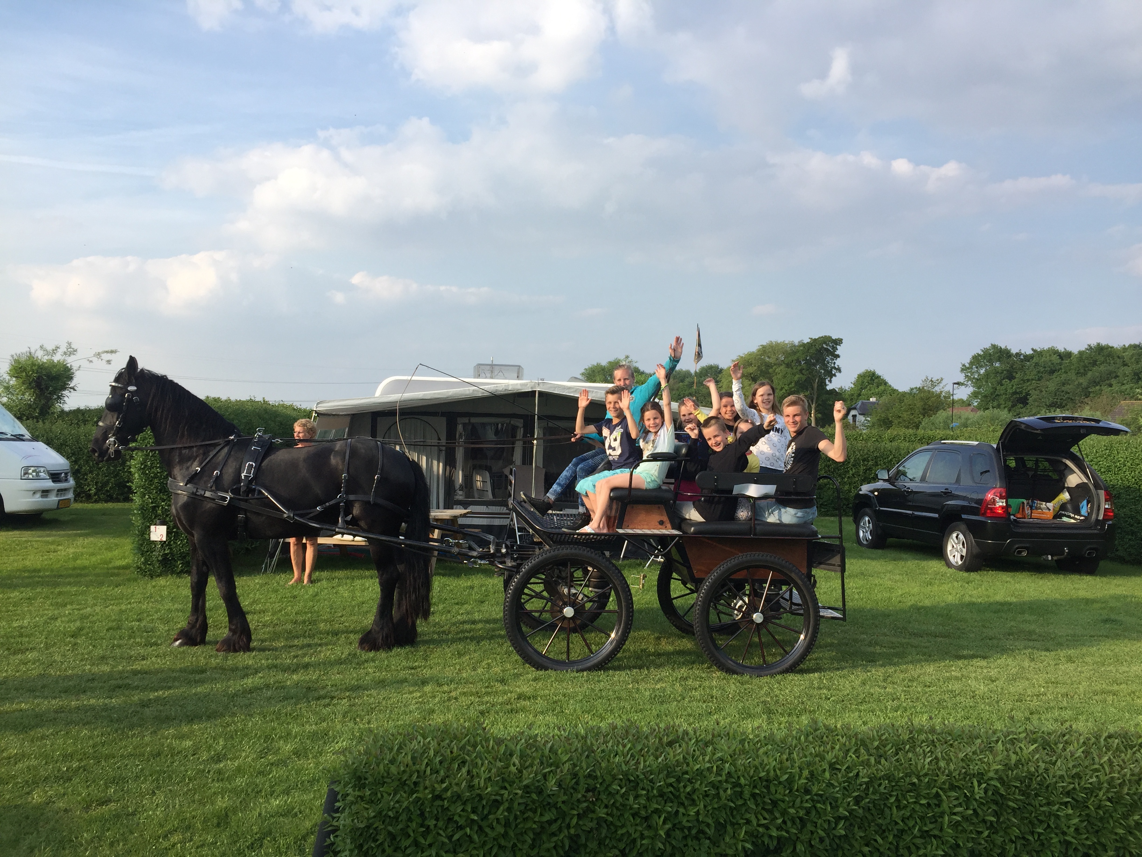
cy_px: 428
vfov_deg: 48.2
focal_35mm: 29
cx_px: 571
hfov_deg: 61.7
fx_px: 957
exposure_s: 1/920
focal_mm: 4.15
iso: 32
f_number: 2.2
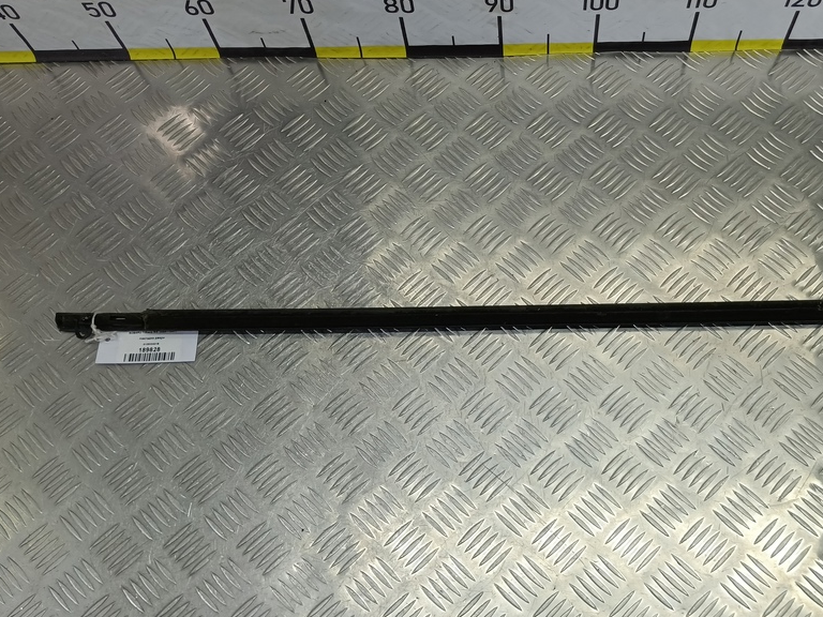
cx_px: 518
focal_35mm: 36
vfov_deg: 39.6
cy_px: 285
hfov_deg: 50.8
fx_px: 856
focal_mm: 4.11
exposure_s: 1/100
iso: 119
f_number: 1.6
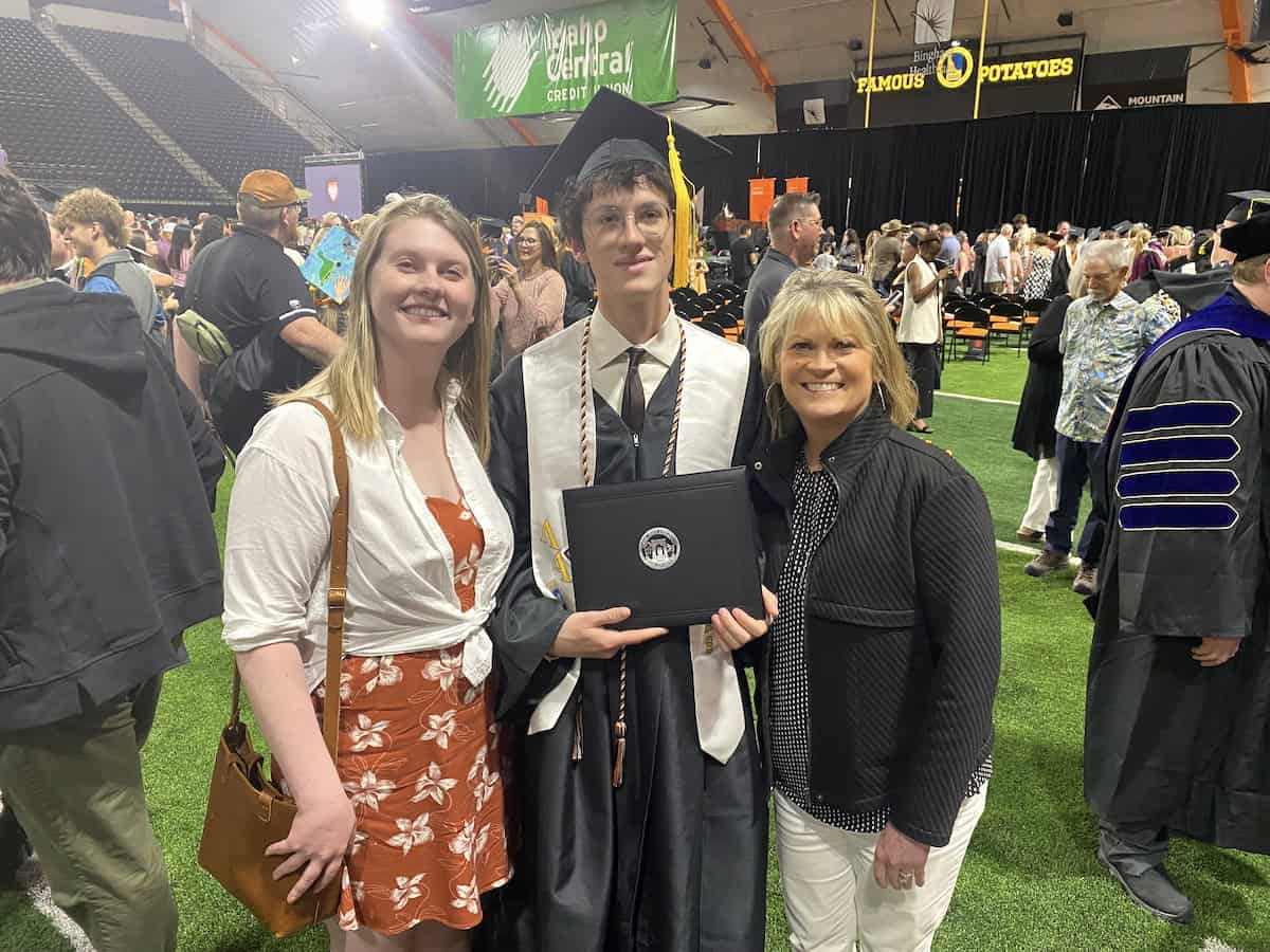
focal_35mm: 26
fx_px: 954
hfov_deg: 67.3
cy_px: 476
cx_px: 635
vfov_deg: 53.1
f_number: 1.8
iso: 160
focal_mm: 4.2
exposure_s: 1/60
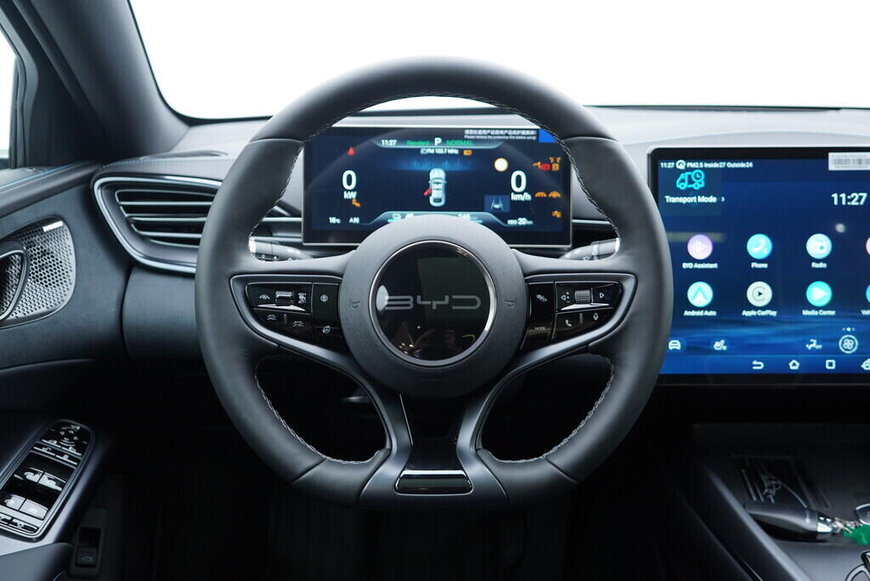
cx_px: 435
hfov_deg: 53.1
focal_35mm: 36
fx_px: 870
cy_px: 290
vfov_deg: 36.9
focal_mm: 24
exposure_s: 1/40
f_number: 2.8
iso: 250
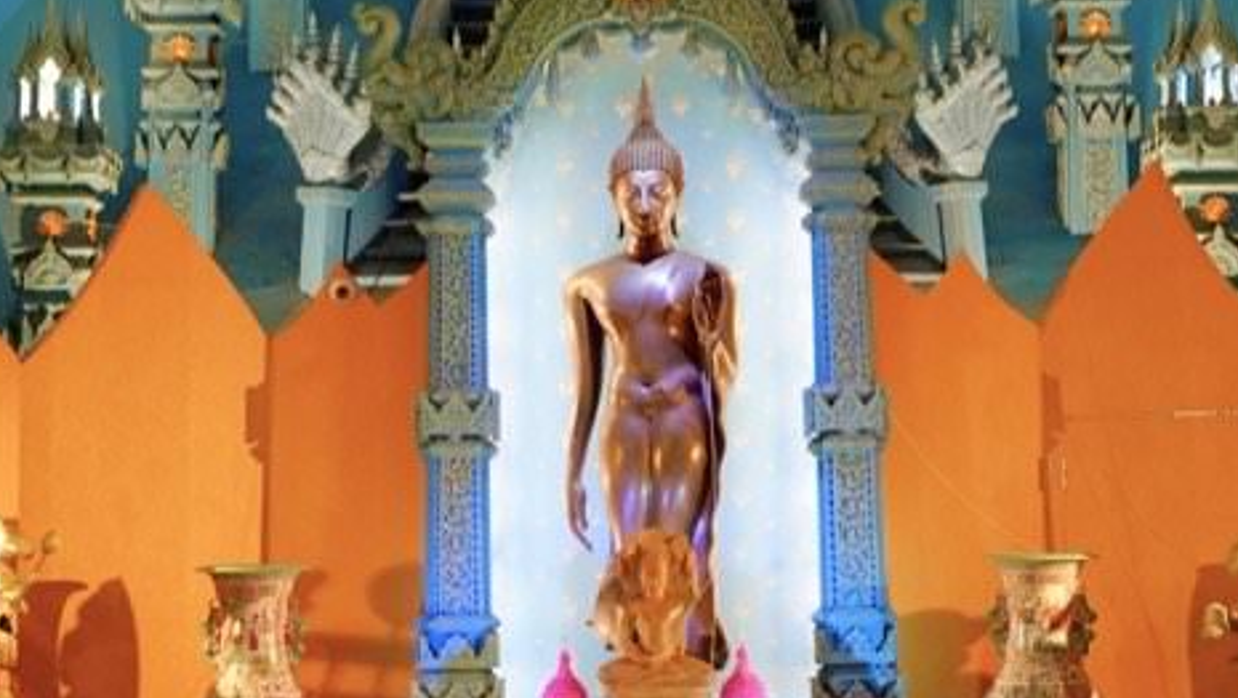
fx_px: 2993
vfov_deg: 13.3
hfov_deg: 23.4
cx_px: 610
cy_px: 226
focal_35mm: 91
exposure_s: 1/50
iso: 2000
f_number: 2.8
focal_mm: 40.5
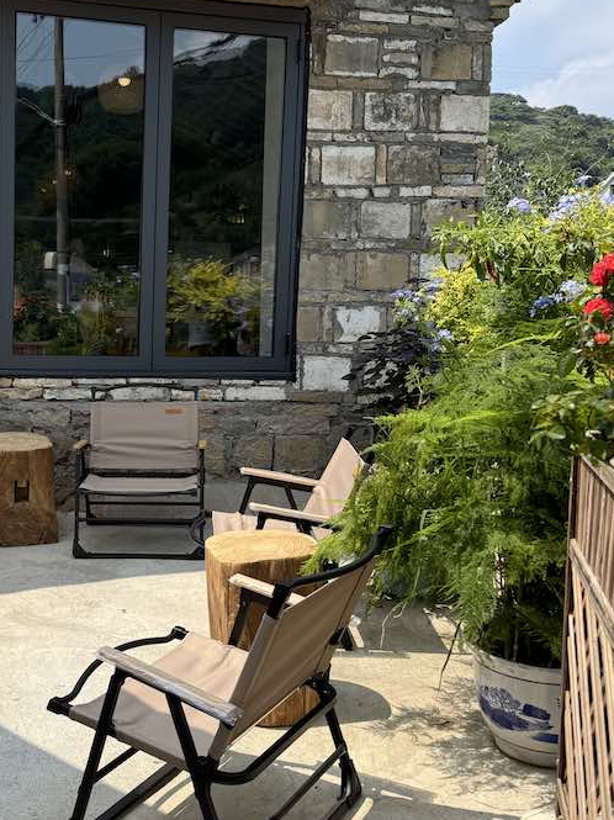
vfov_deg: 47.8
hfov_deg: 35.6
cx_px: 122
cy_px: 376
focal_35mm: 39
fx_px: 923
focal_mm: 6.76
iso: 80
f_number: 1.78
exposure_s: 1/2833
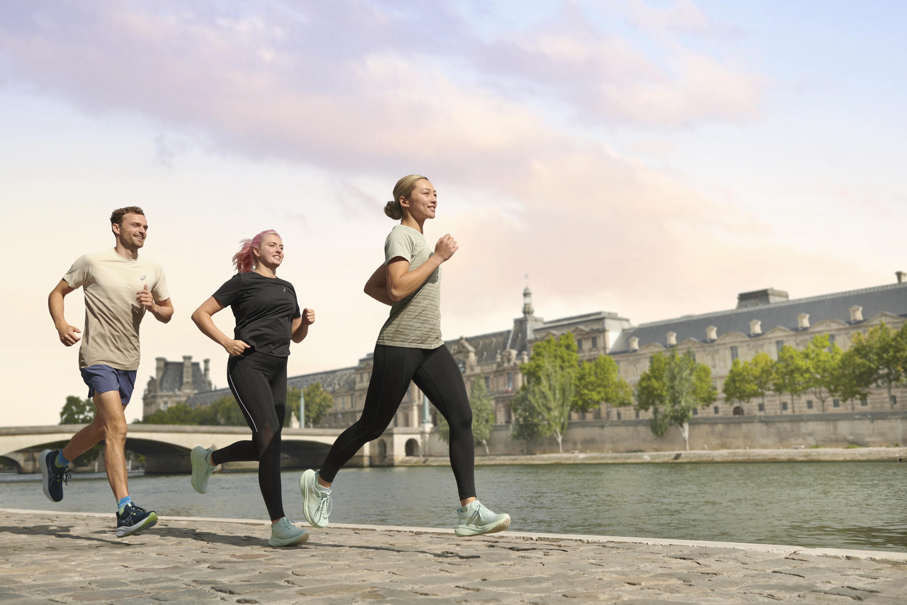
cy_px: 302
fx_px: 907
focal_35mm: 36
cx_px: 454
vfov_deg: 36.9
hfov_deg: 53.1
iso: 320
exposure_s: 1/3200
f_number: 7.1
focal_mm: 36
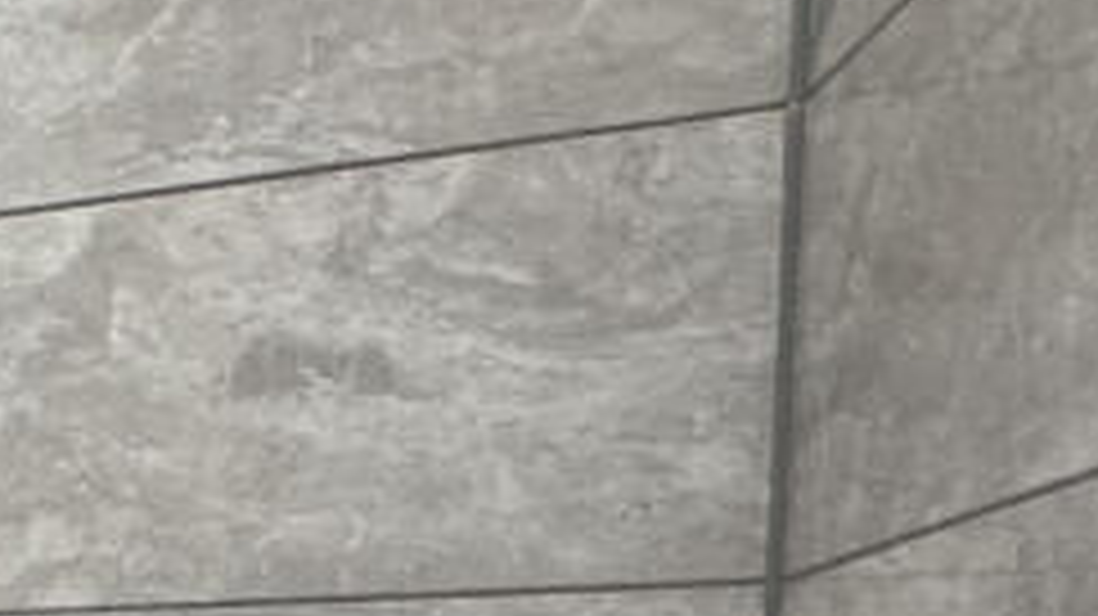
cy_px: 899
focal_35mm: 64
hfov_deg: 19.4
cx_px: -1071
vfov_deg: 17.1
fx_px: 1863
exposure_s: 1/50
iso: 250
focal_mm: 2.22
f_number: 2.2
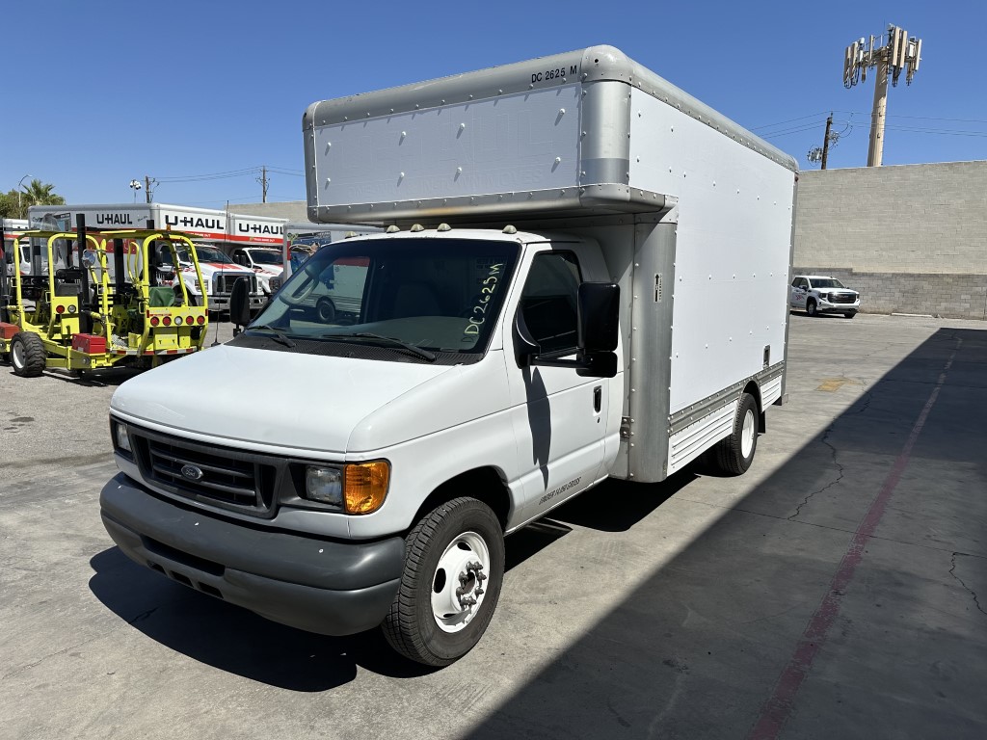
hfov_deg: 71.6
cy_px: 370
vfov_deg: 56.8
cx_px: 494
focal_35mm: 24
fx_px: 684
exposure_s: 1/8197
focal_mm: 6.86
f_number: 1.78
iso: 80
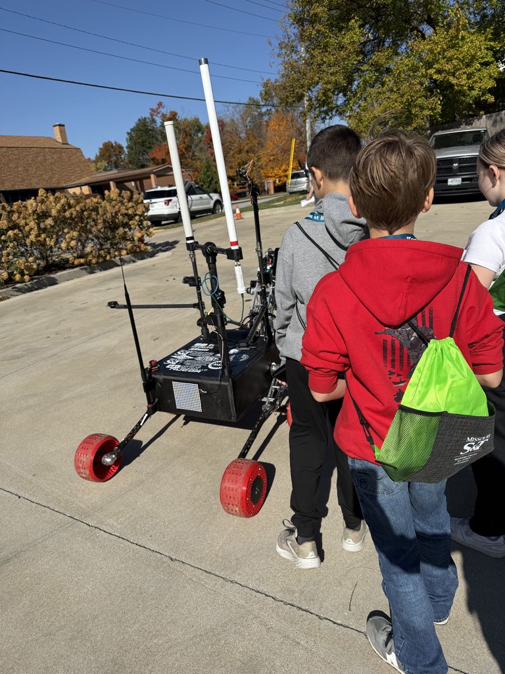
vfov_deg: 71.6
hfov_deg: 56.8
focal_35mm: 24
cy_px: 337
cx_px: 252
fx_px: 467
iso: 80
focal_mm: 6.76
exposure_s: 1/7353
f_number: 1.78
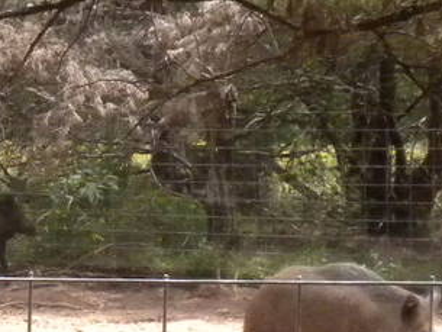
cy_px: 244
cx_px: -12
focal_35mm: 194
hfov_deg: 10.1
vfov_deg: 7.7
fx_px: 2478
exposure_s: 1/1500
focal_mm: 6.6
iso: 400
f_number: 3.5
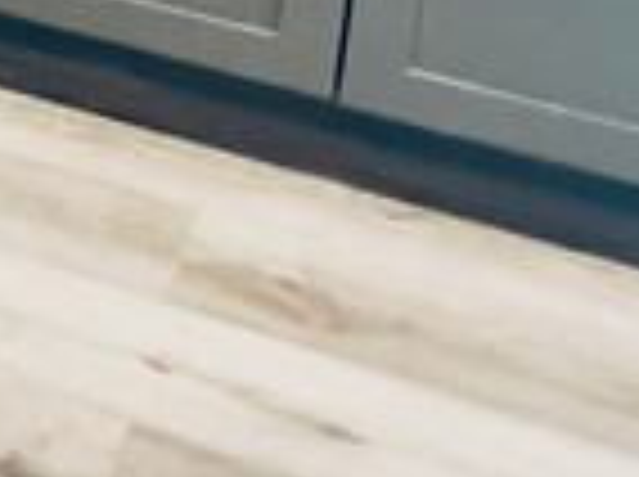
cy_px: -486
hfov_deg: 15.8
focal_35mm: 94
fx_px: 1732
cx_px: -693
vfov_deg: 13.4
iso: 400
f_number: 1.8
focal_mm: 1.57
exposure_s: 1/60
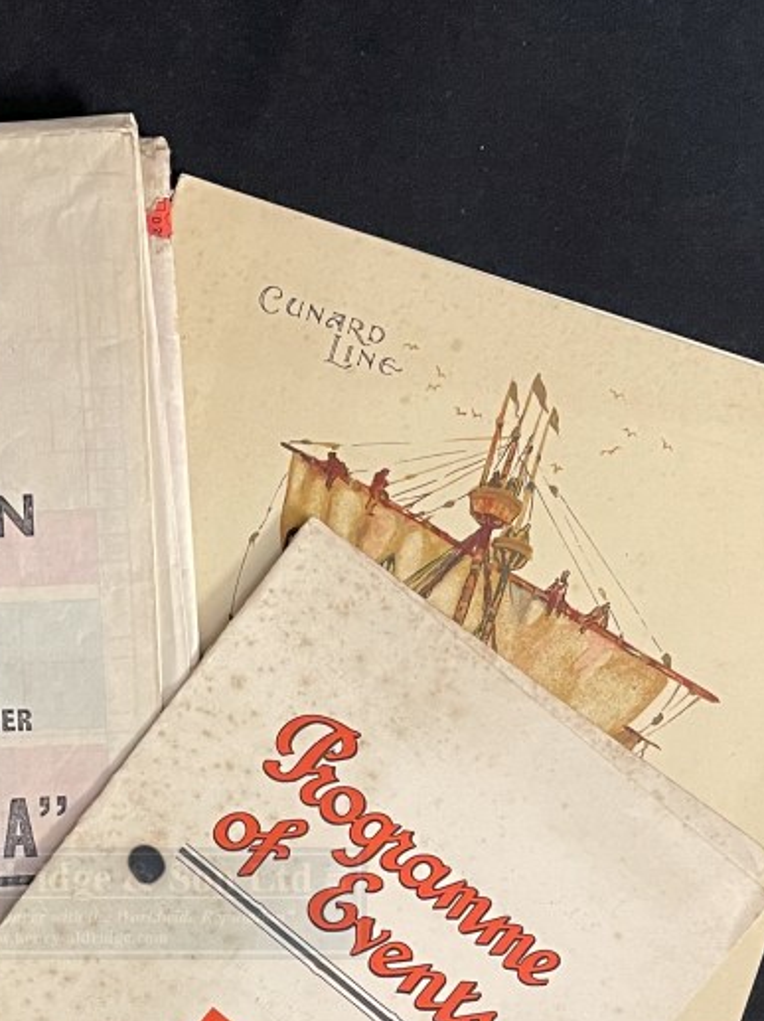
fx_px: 1974
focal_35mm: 67
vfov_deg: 28.0
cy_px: 903
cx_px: 71
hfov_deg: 21.4
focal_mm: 5.1
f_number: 1.6
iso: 320
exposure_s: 1/50
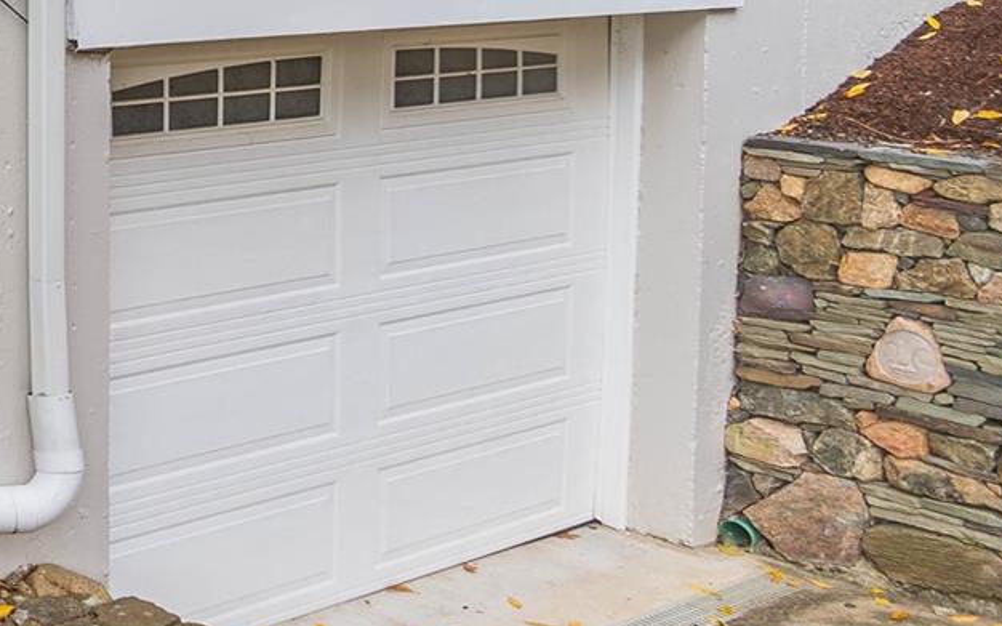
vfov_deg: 23.5
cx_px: -410
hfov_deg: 29.3
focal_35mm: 50
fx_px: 1365
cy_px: -137
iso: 100
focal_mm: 10
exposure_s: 1/125
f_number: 4.5
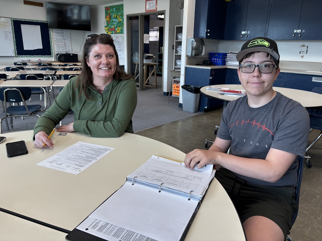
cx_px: 161
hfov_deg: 67.3
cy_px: 120
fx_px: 242
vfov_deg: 53.1
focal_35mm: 26
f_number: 1.6
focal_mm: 5.96
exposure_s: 1/120
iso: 100
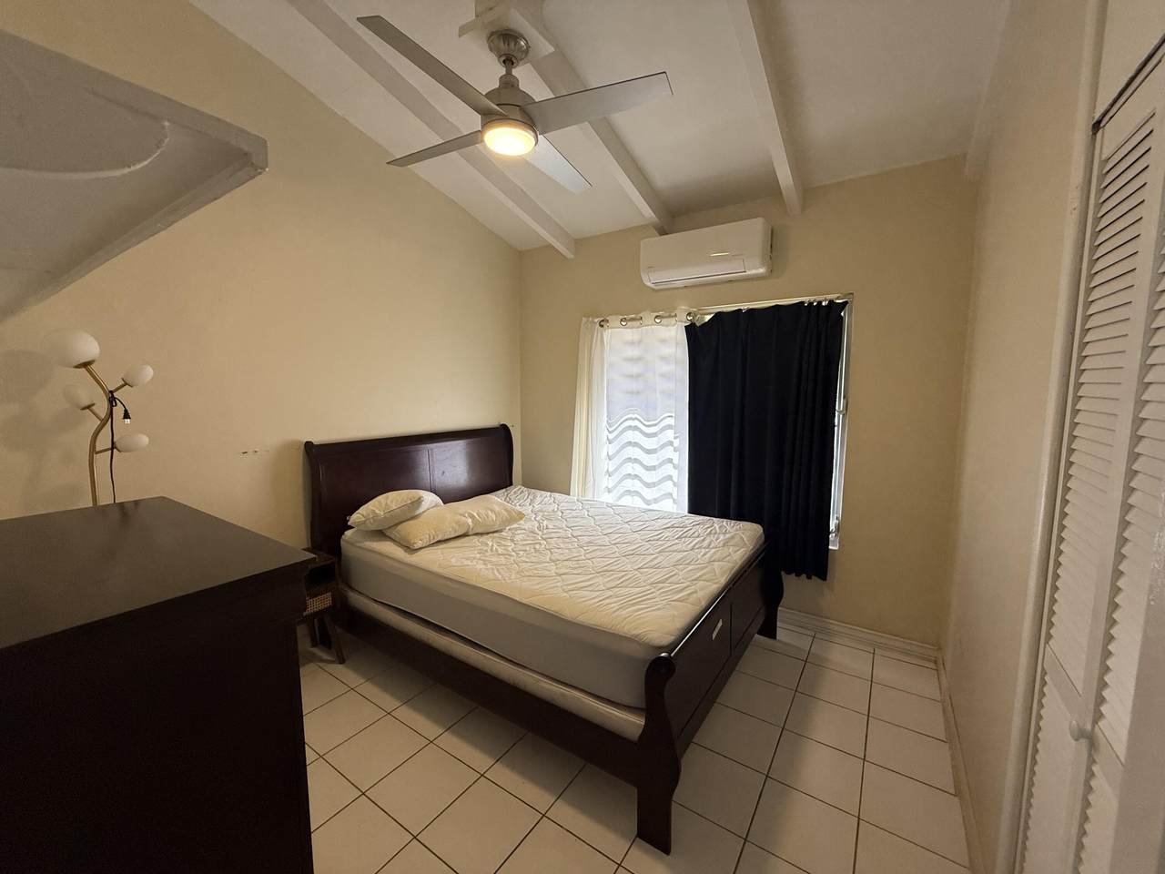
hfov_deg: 102.1
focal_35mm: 14
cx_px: 582
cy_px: 437
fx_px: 471
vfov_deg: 85.7
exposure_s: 1/120
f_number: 2.2
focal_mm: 2.22
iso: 200
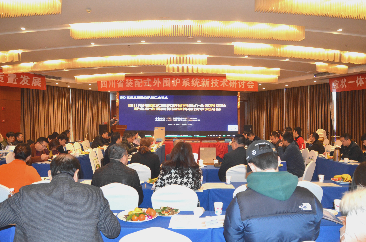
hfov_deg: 67.5
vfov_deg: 47.7
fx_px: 274
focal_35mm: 27
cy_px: 121
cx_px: 183
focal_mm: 18
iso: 1600
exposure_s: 1/60
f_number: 5.6
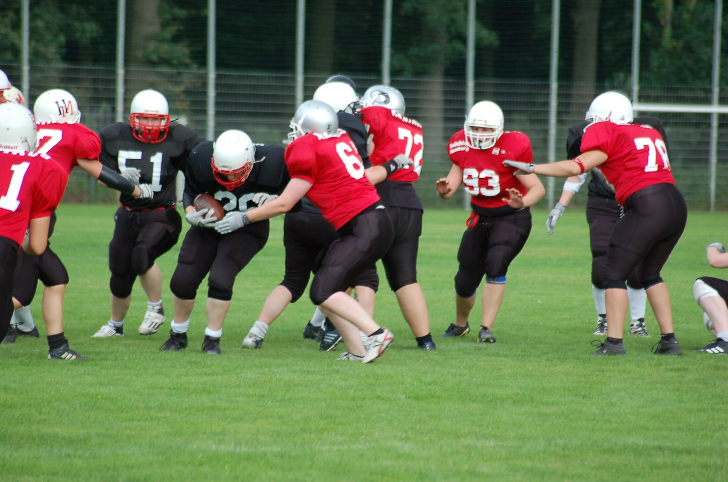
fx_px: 5904
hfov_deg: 7.1
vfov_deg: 4.7
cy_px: 241
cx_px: 364
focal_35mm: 292
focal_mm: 195
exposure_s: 1/500
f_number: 5
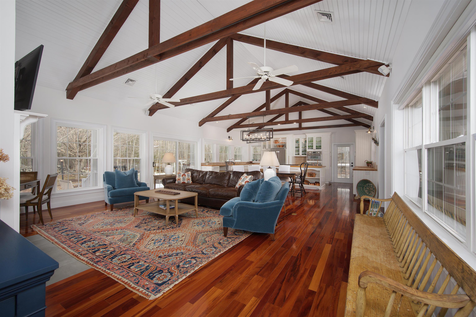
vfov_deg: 77.3
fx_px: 198
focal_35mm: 15
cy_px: 158
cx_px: 238
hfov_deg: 100.4
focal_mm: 15
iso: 400
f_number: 7.1
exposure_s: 1/6
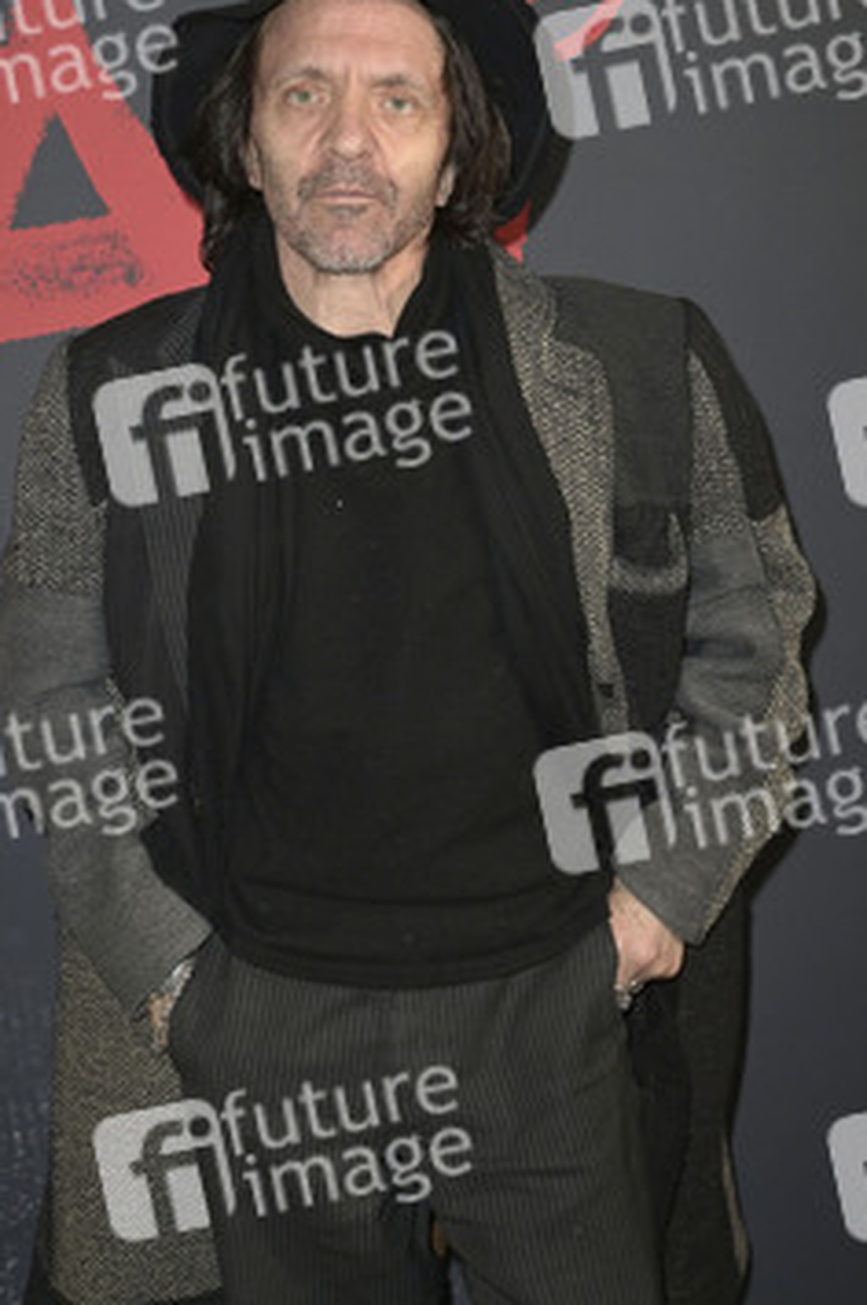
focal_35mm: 88
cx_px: 389
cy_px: 603
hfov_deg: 15.5
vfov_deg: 23.1
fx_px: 3185
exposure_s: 1/250
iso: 1250
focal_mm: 78
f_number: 6.3
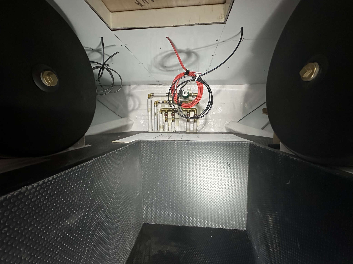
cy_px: 132
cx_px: 176
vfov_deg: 85.7
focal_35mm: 14
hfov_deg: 102.1
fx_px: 143
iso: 1000
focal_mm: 2.22
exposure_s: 1/50
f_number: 2.2
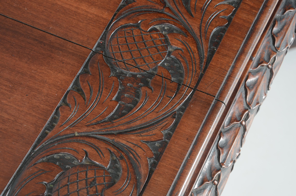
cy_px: 98
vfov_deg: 13.8
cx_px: 148
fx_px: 812
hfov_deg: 20.7
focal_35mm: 99
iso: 200
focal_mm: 66
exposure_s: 1/80
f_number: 7.1
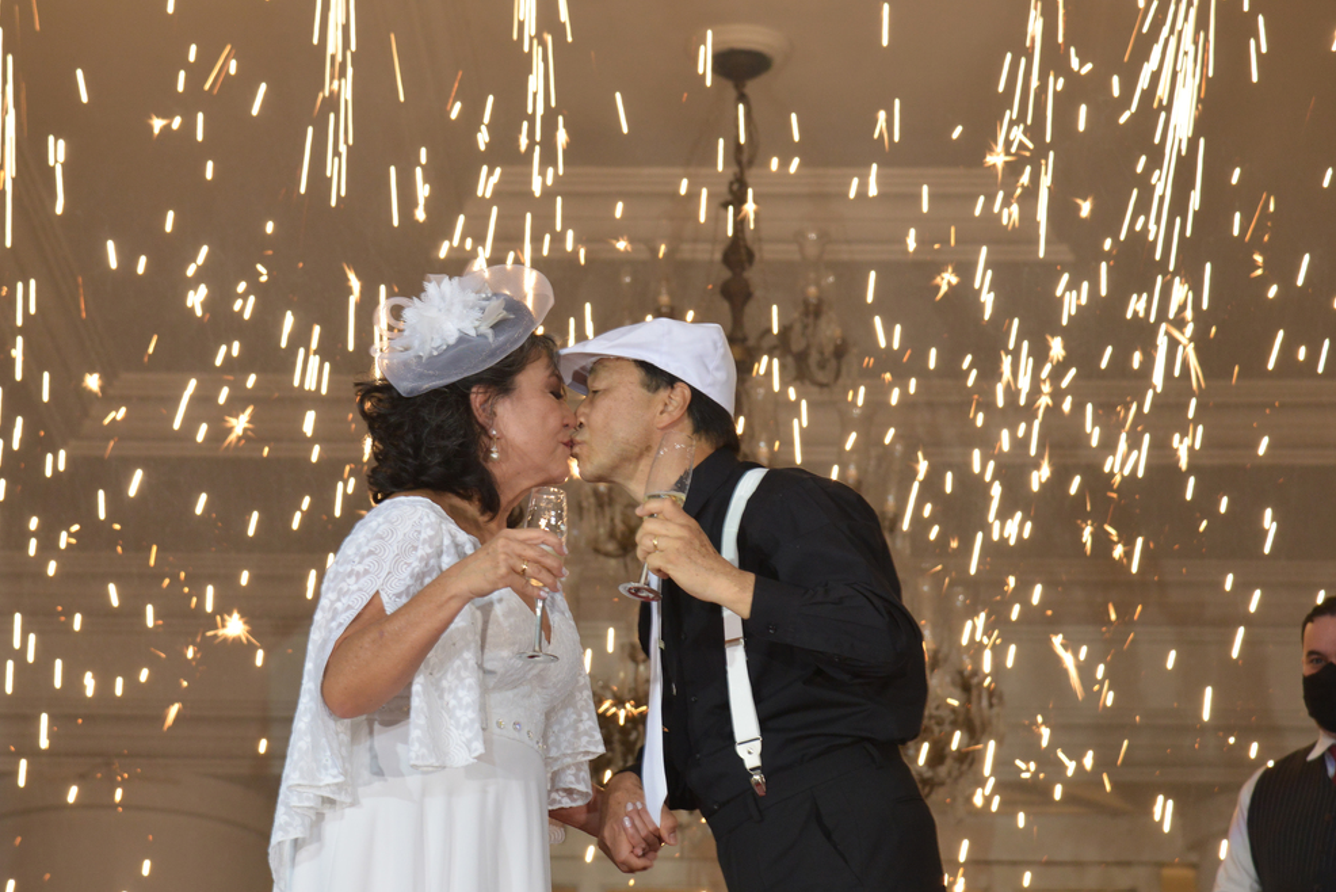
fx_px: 5419
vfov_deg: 9.4
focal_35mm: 146
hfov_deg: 14.0
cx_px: 537
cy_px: 460
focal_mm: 120
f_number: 6.3
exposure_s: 1/100
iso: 1600
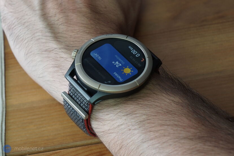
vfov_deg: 19.4
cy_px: 78
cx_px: 117
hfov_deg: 28.9
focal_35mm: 70
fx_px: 455
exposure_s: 1/125
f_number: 8
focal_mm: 70
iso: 800
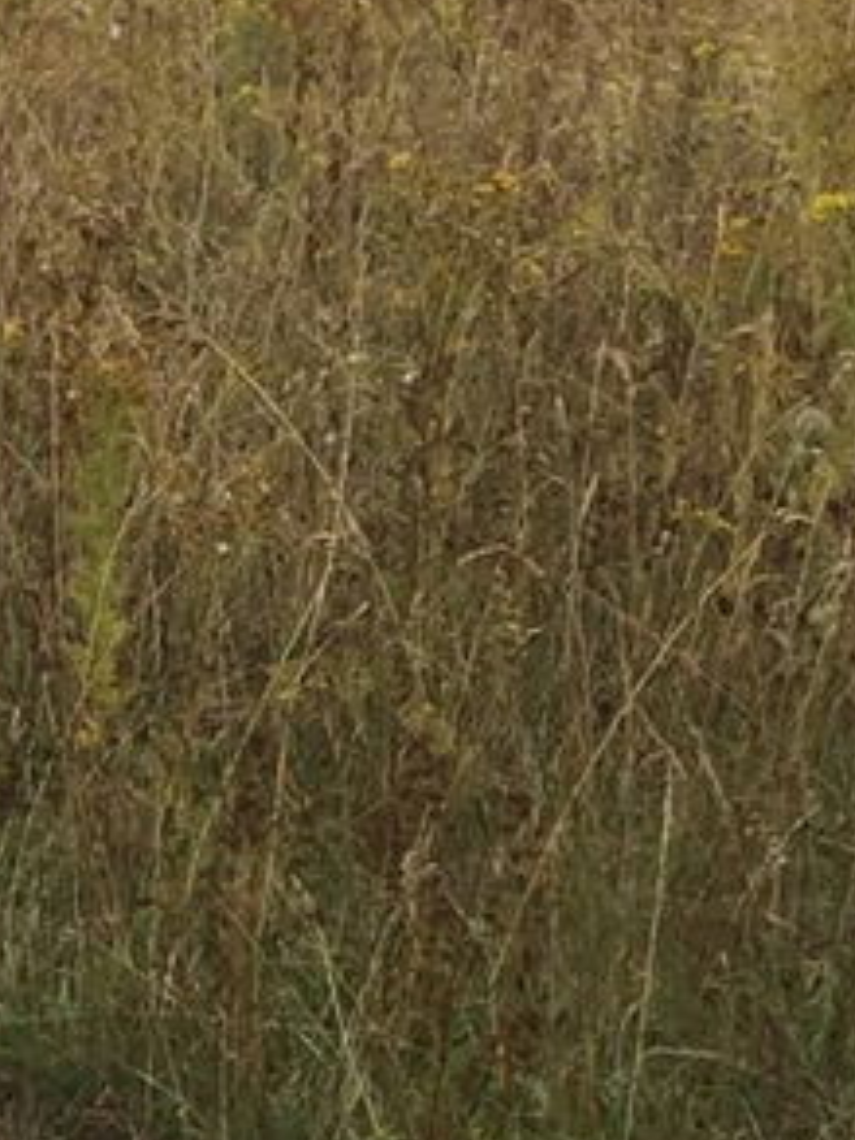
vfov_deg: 12.3
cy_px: 1066
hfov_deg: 9.1
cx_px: -457
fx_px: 5236
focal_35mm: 159
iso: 32
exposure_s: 1/898
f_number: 2.2
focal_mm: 4.15
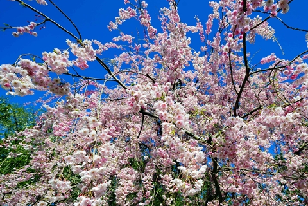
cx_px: 194
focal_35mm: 20
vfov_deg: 60.2
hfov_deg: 82.3
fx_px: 171
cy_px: 141
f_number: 8
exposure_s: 1/200
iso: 50
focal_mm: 12
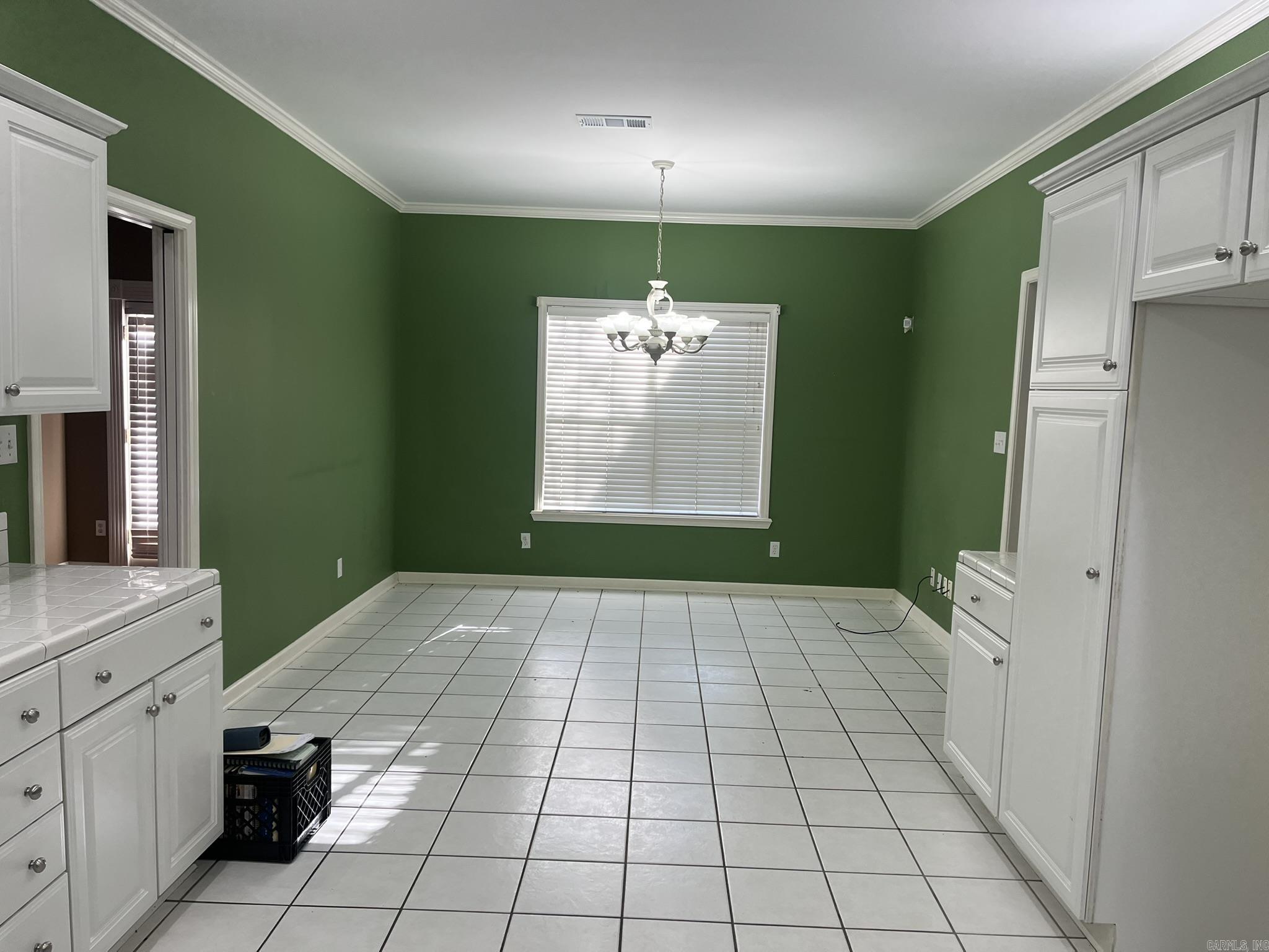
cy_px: 476
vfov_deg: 53.1
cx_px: 634
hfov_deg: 67.3
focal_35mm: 26
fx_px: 953
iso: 80
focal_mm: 5.1
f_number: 1.6
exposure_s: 1/120
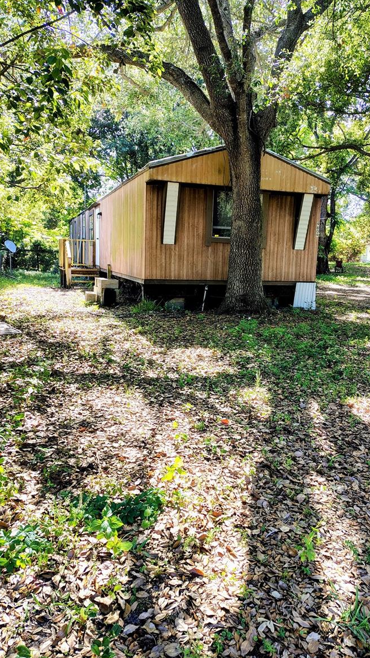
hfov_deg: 42.9
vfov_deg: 69.9
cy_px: 326
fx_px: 471
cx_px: 204
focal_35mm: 27
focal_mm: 5.56
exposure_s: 1/111
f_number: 1.8
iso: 110
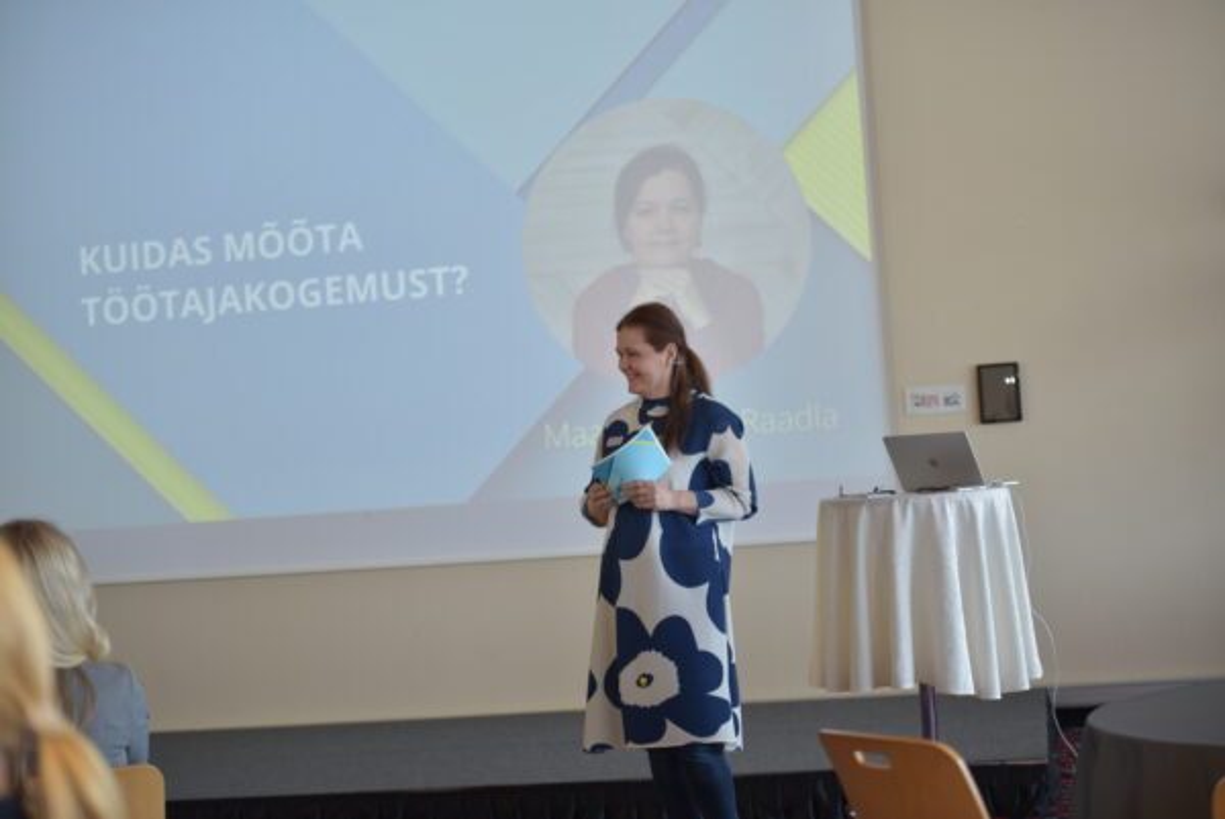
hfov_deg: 28.8
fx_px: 2384
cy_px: 410
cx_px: 612
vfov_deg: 19.5
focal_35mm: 70
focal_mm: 70
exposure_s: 1/100
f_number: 2.8
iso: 320
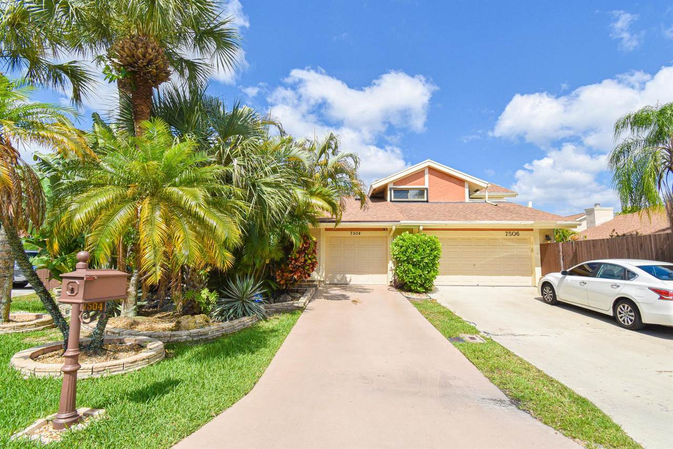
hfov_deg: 100.4
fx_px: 280
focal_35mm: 15
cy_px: 224
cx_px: 336
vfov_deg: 77.3
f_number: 11
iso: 400
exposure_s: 1/500
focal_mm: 10
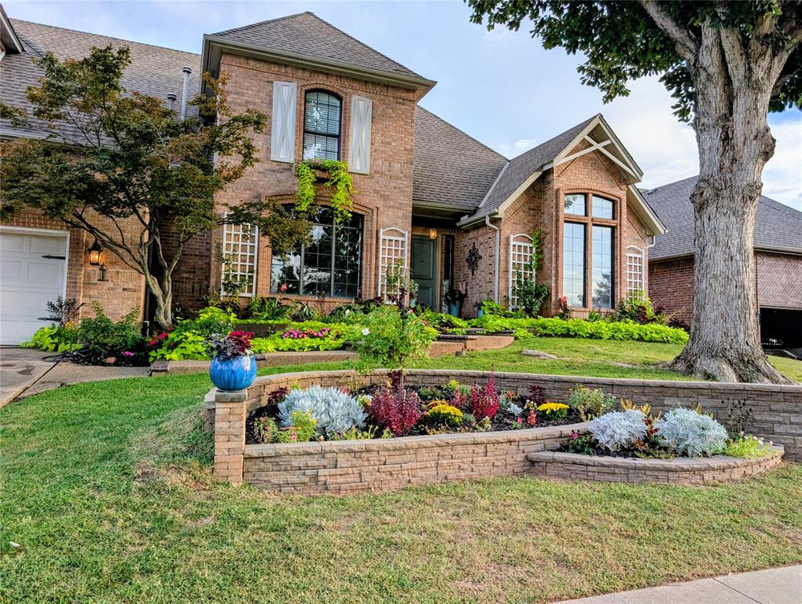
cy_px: 302
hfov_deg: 71.5
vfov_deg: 56.9
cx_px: 401
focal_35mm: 24
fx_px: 557
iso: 20
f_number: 1.68
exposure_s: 1/625
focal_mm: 6.9
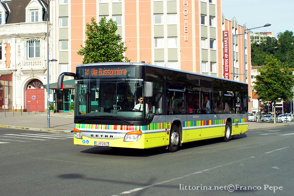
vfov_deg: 25.7
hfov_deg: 37.9
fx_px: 429
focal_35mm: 52
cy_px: 98
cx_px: 147
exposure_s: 1/500
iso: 200
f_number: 6.3
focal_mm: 35
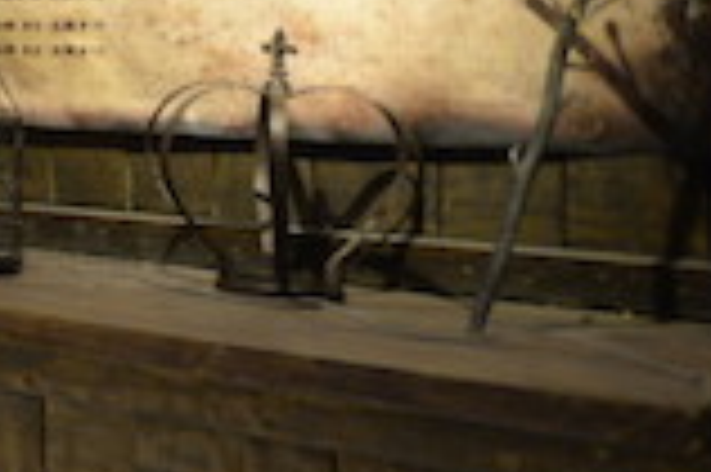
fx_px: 1598
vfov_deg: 16.5
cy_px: 13
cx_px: -1022
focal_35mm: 81
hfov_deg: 14.7
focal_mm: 16
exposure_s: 1/60
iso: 2200
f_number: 2.8
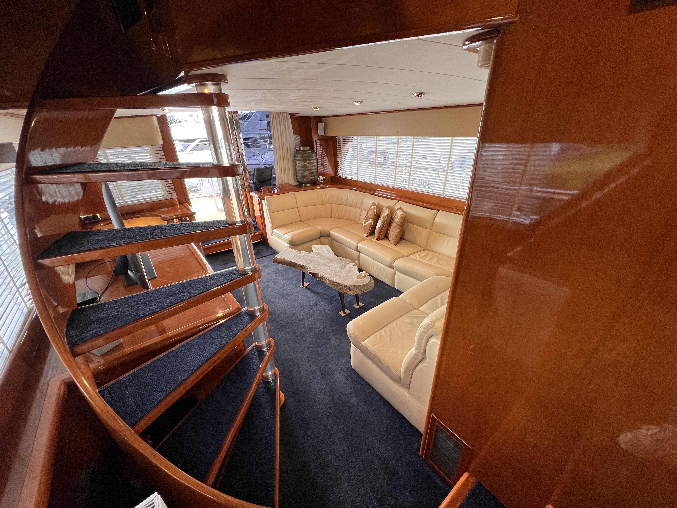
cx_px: 338
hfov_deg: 106.2
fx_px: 254
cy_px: 254
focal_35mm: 13
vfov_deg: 89.9
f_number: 1.8
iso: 125
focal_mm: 1.57
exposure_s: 1/99
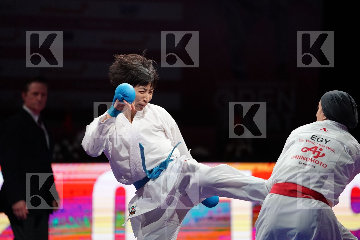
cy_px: 120
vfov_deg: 6.9
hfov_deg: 10.4
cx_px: 180
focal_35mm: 198
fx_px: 1980
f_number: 2.8
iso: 2500
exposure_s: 1/1000
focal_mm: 198
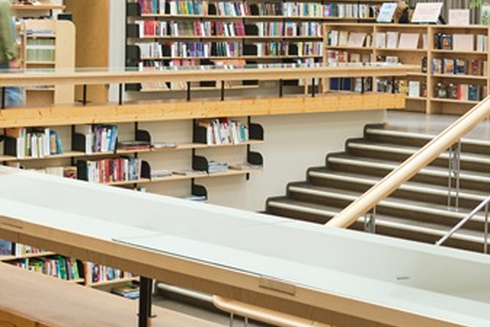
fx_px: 1212
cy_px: 32
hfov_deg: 21.5
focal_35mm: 89
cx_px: -74
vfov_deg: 15.2
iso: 160
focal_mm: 20
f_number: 4
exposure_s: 1/8
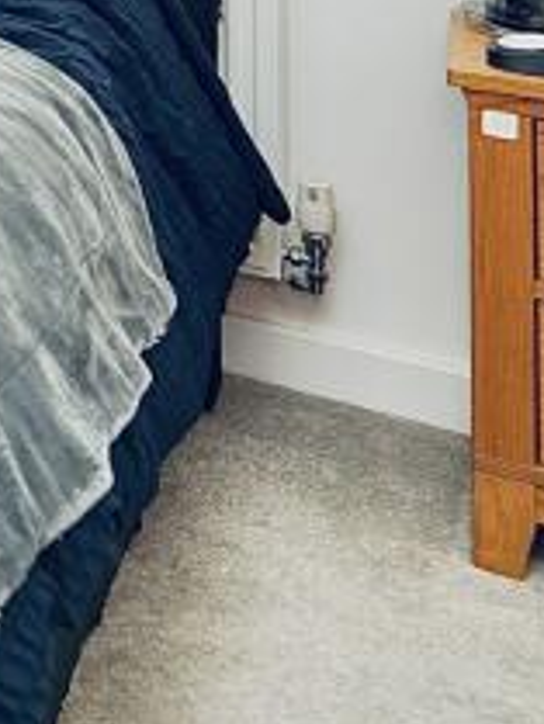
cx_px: -828
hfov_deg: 13.9
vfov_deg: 23.3
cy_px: -379
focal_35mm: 66
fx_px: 1382
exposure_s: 1/60
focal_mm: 14
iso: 160
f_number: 4
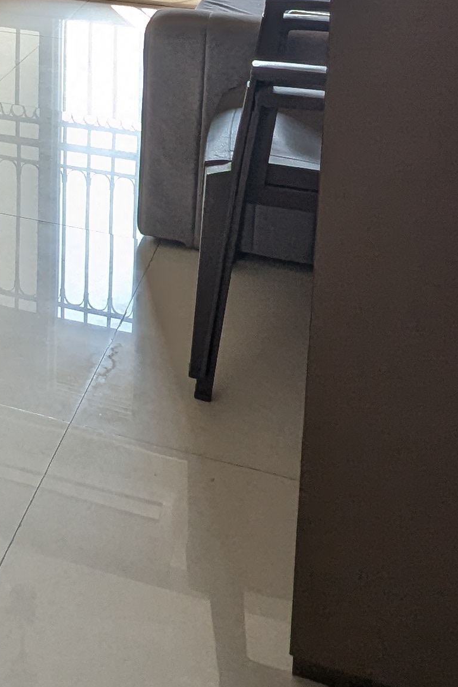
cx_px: -89
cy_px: -71
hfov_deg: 21.7
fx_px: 1107
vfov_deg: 30.7
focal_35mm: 58
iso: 48
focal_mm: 2.35
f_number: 2.2
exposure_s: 1/155
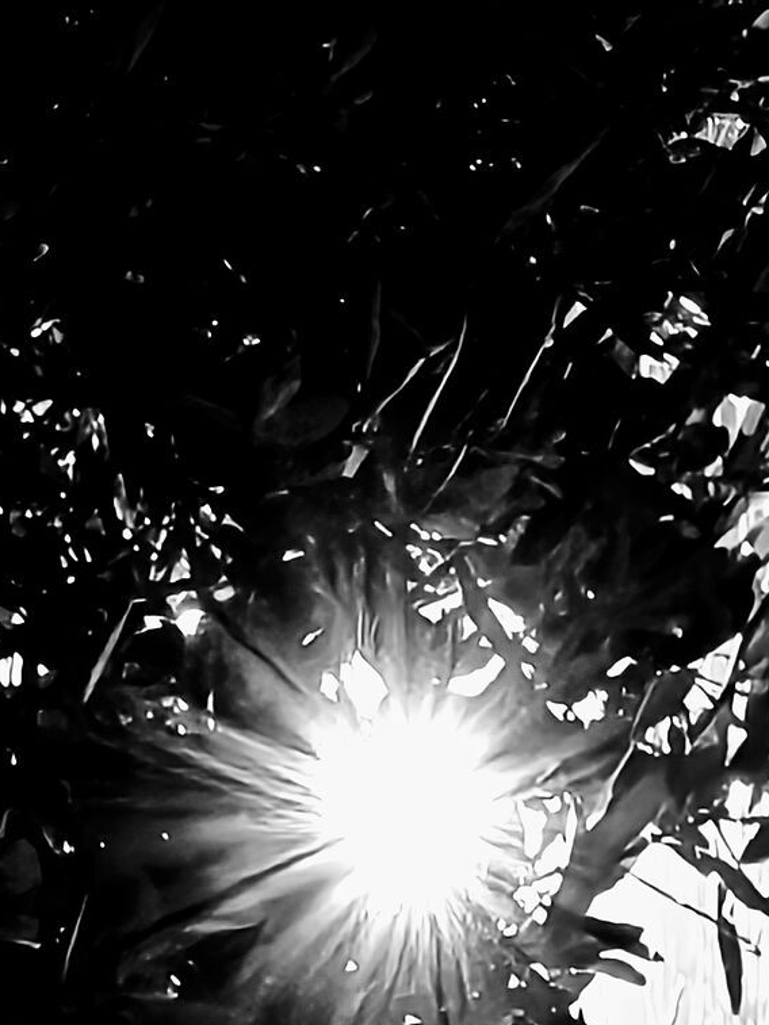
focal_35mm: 428
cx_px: 517
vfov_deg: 4.6
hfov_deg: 3.5
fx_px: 12674
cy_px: -66
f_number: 2.6
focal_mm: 15.38
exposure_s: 1/20
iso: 16000
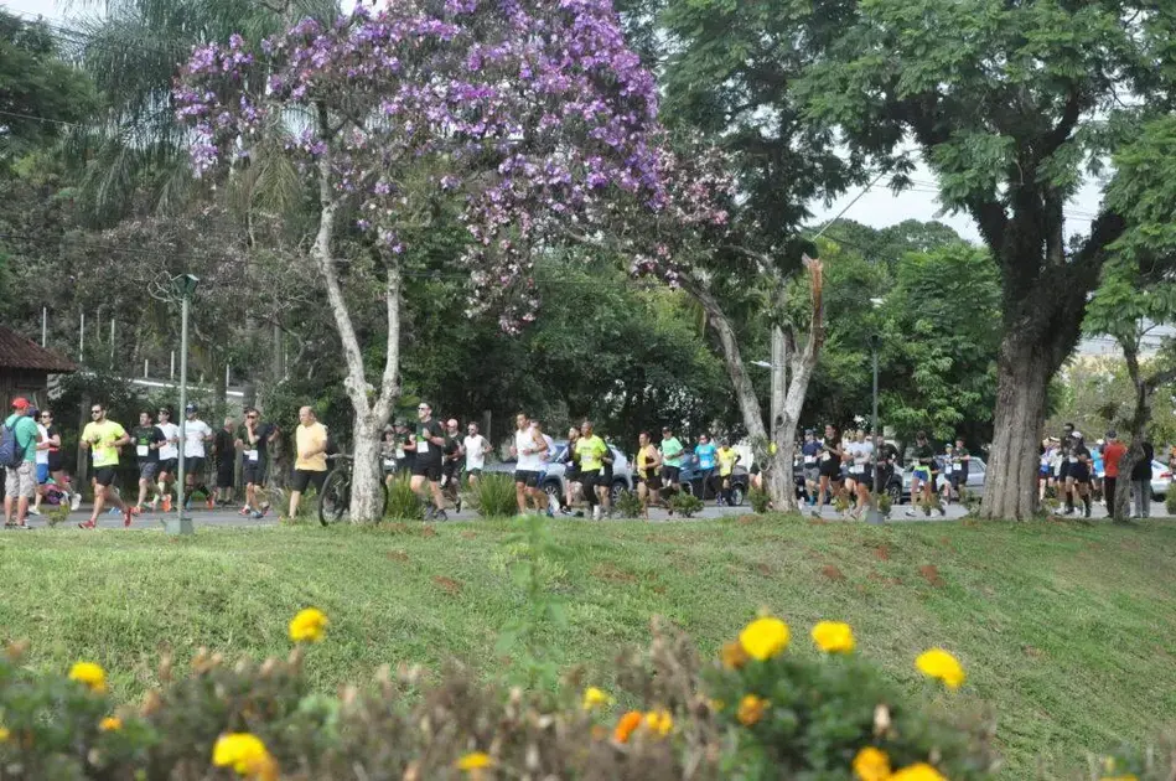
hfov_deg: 21.9
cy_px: 390
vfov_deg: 14.7
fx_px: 3034
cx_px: 588
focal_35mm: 93
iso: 2500
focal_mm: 62
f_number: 8
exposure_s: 1/2000
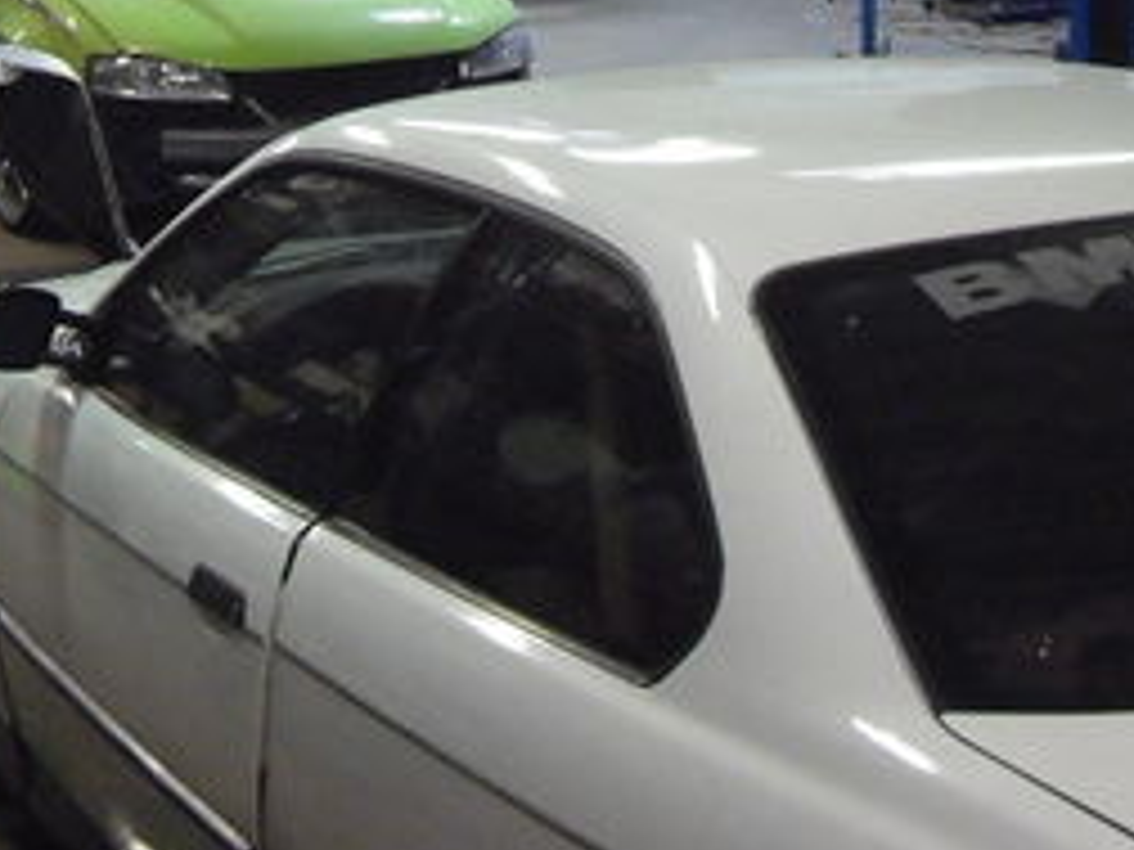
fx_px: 3079
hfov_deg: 20.9
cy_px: -193
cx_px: 513
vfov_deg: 15.1
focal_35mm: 94
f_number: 2.7
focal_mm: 6.2
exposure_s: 1/50
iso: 640
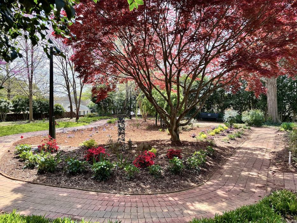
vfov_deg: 53.1
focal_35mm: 26
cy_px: 112
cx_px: 148
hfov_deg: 67.3
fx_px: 223
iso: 32
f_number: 1.6
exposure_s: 1/686
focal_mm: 4.2
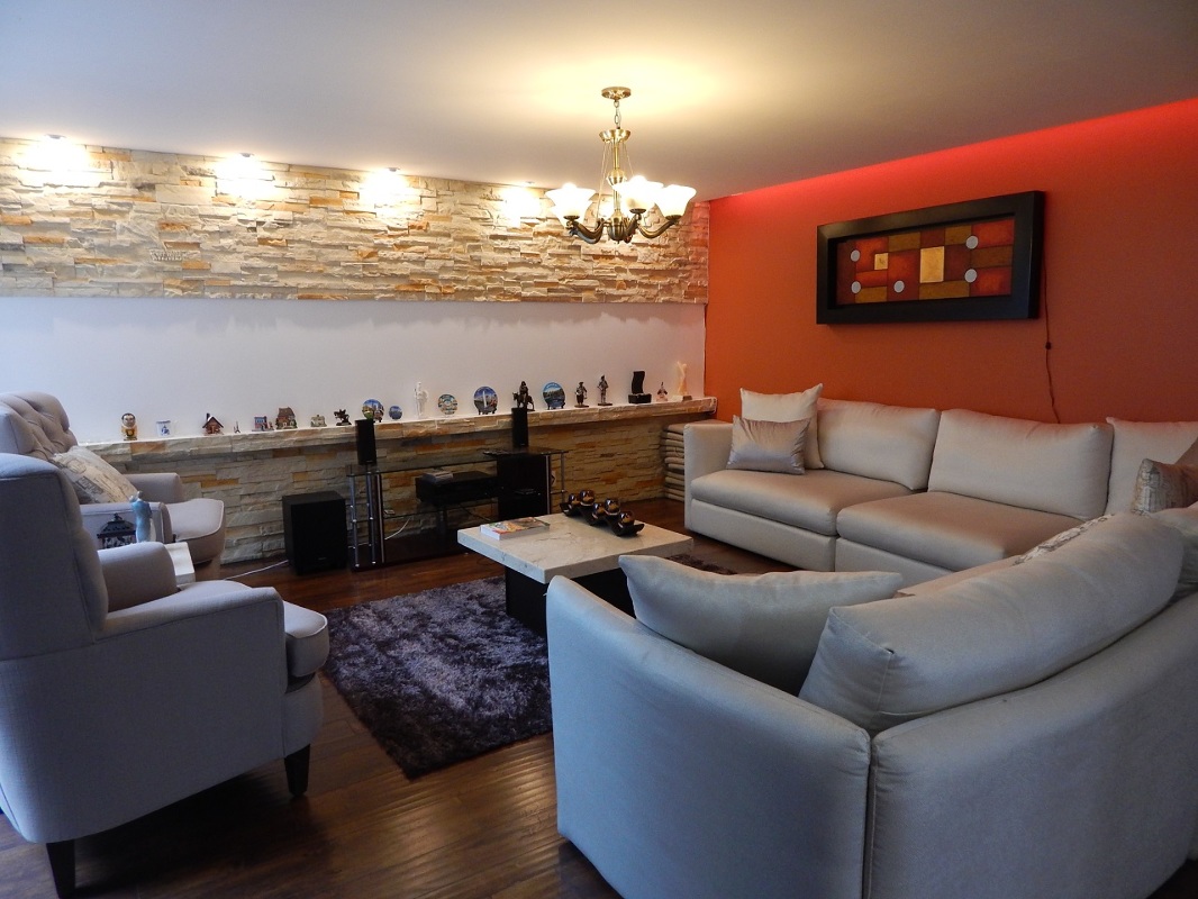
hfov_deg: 73.9
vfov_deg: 58.9
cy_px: 450
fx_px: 796
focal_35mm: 23
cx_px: 599
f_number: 3
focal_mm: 4
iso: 250
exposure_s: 1/30
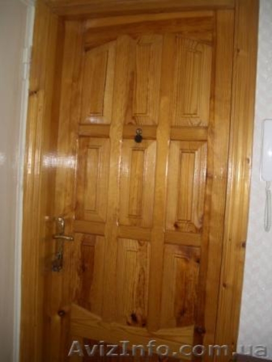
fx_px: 398
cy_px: 181
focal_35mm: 38
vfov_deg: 49.0
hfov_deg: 37.7
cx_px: 136
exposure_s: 1/60
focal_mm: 7.9
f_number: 2.8
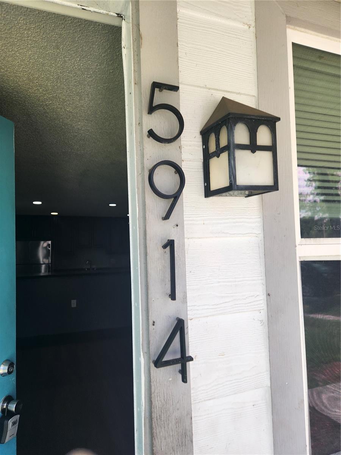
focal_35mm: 23
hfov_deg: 58.9
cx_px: 170
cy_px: 228
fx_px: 302
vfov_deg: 73.9
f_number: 1.8
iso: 20
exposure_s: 1/261
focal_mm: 5.4
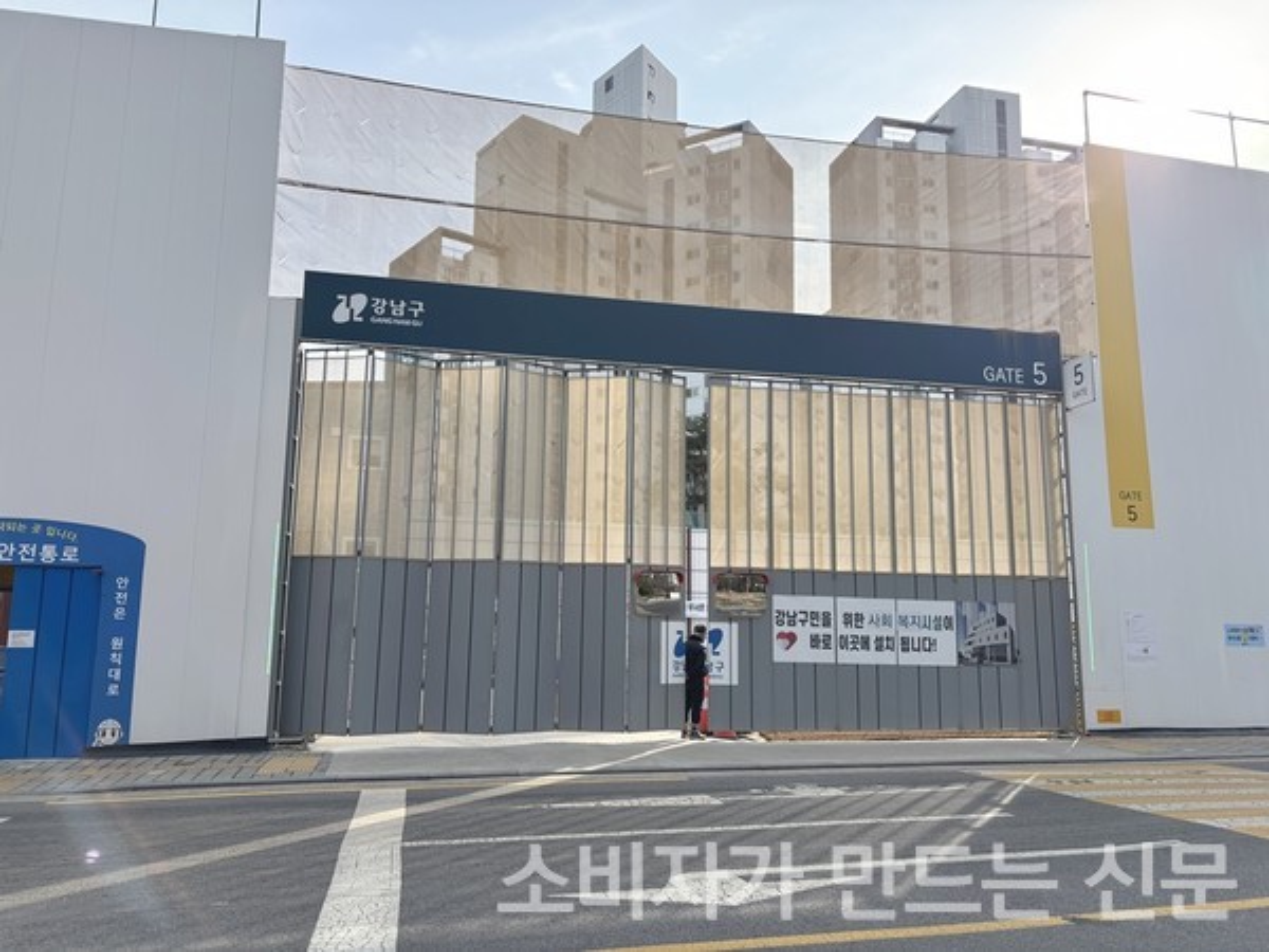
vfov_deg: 53.1
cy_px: 476
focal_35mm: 26
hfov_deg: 67.3
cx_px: 634
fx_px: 953
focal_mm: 5.96
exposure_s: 1/1279
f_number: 1.6
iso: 50
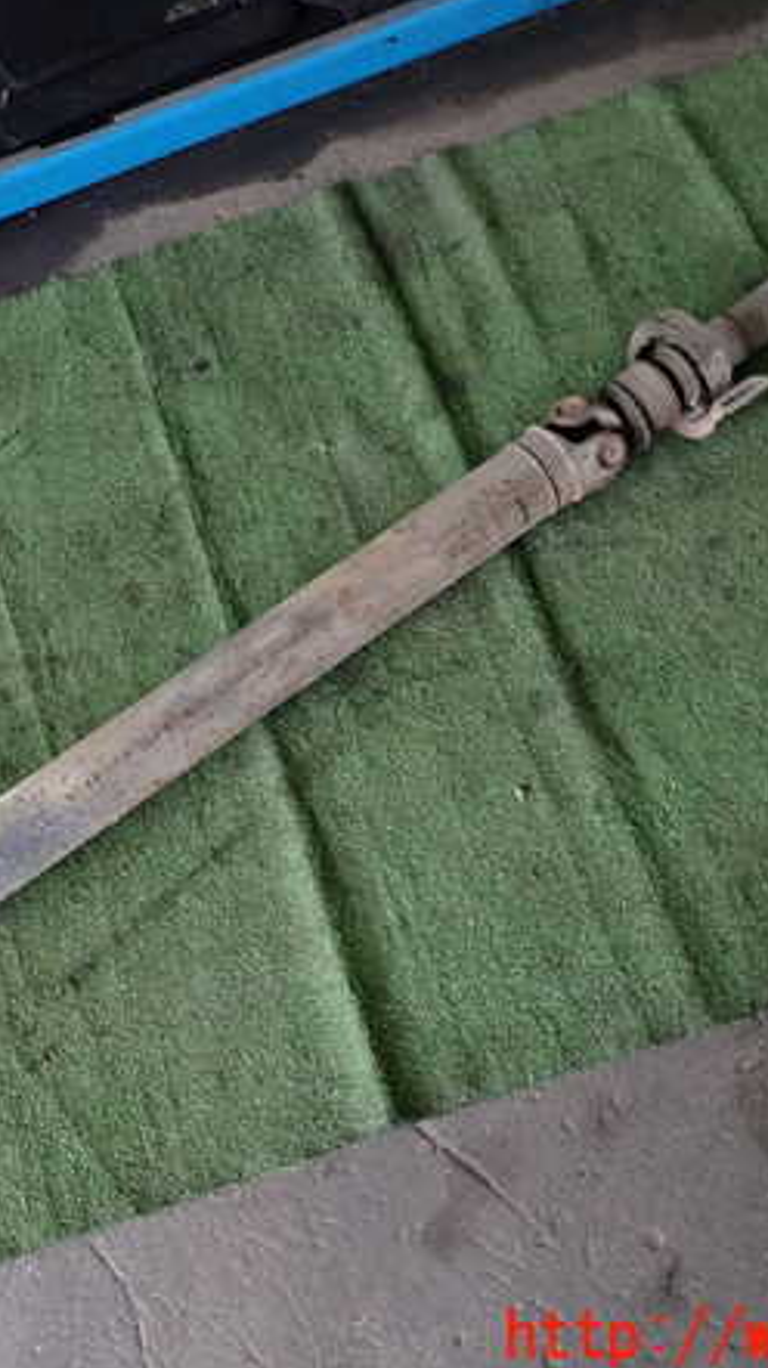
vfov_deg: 54.0
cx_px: 276
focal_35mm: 37
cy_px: 681
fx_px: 1342
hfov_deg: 31.8
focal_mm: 4.5
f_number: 2
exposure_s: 1/40
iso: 200
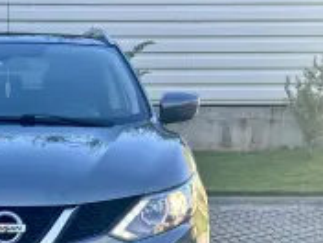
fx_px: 914
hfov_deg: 19.4
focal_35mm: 98
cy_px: 199
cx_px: -2
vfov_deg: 15.0
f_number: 1.78
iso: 64
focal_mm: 6.86
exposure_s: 1/580
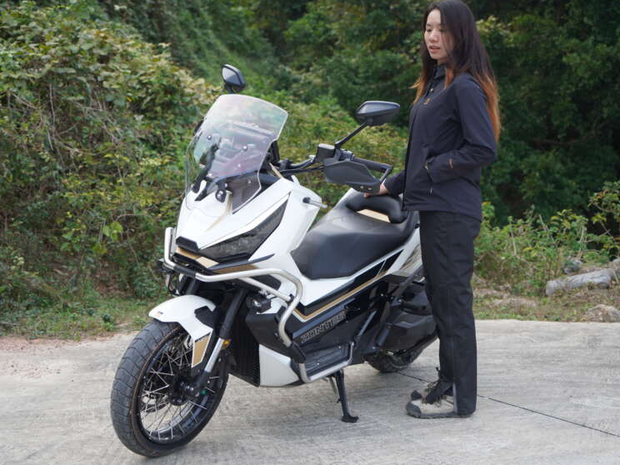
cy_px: 232
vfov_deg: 26.1
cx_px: 301
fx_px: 1003
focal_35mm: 56
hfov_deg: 34.3
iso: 125
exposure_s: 1/160
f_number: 4
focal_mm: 51
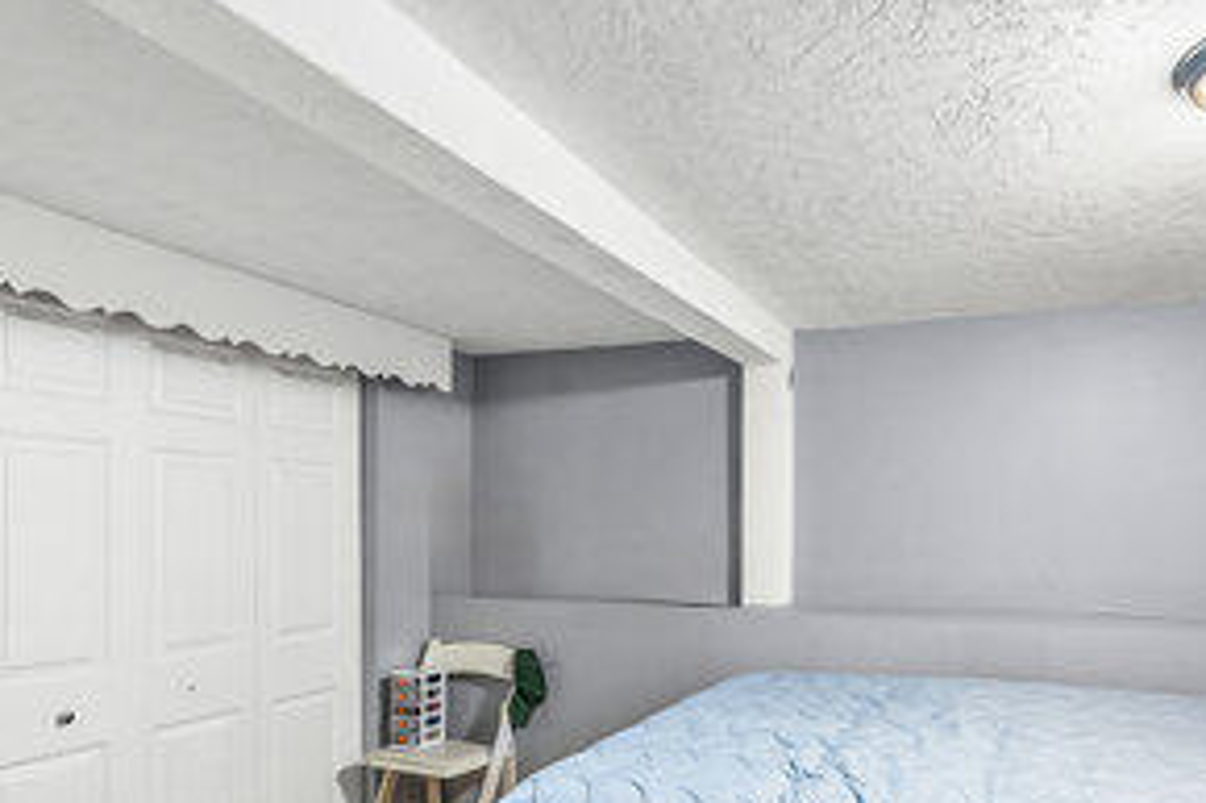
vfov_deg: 52.2
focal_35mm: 24
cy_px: 528
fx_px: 804
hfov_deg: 73.5
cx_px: 672
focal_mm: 16
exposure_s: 1.3
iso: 320
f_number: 7.1
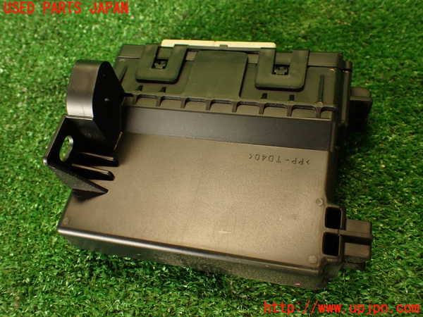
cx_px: 212
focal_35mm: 32
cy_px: 158
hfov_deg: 56.8
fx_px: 391
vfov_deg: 44.2
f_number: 2.4
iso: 200
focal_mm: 5.79
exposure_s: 1/40
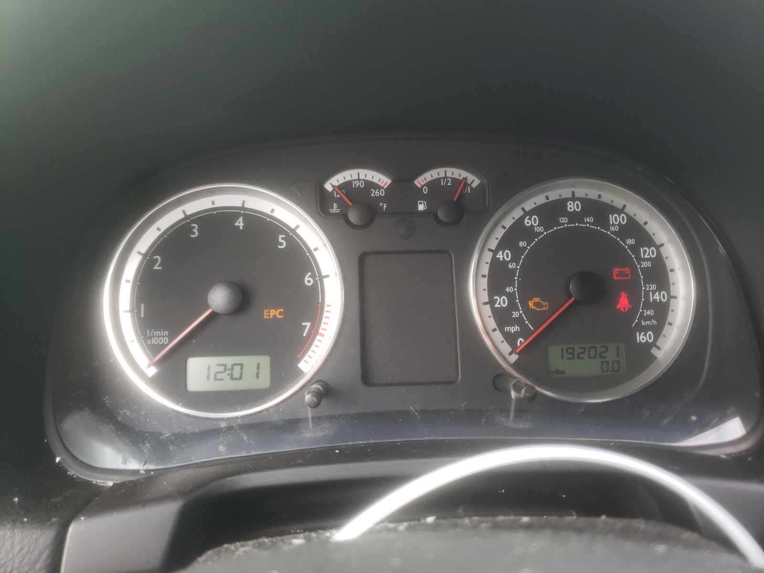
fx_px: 574
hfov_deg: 67.3
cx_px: 382
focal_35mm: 26
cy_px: 286
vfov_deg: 53.1
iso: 66
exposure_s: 1/120
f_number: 1.5
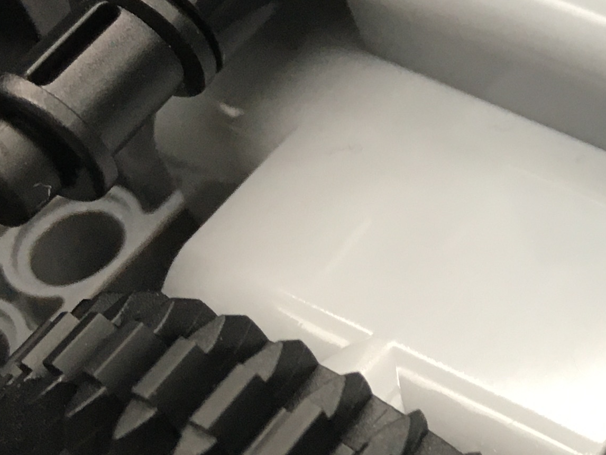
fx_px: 1786
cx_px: 958
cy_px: -56
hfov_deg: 17.1
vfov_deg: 14.2
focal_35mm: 102
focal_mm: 4.15
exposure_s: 1/30
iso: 40
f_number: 2.2
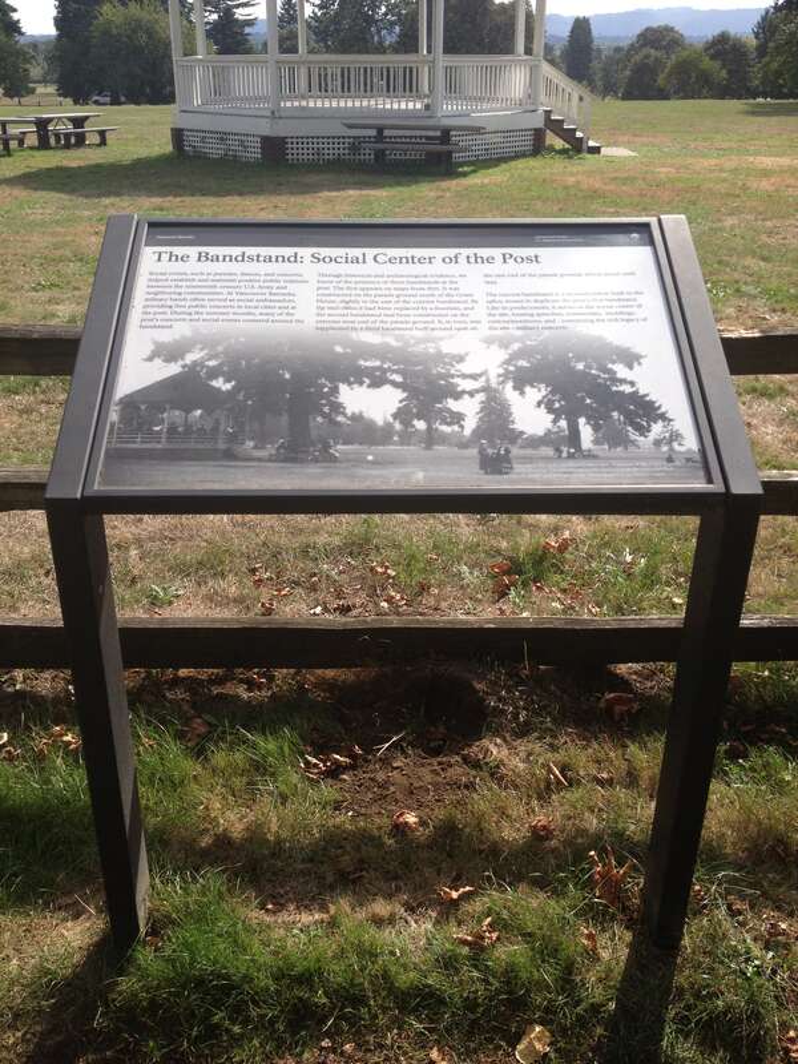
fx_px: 1076
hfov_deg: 40.7
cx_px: 399
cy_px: 532
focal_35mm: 35
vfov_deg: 52.6
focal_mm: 4.28
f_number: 2.4
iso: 50
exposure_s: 1/935
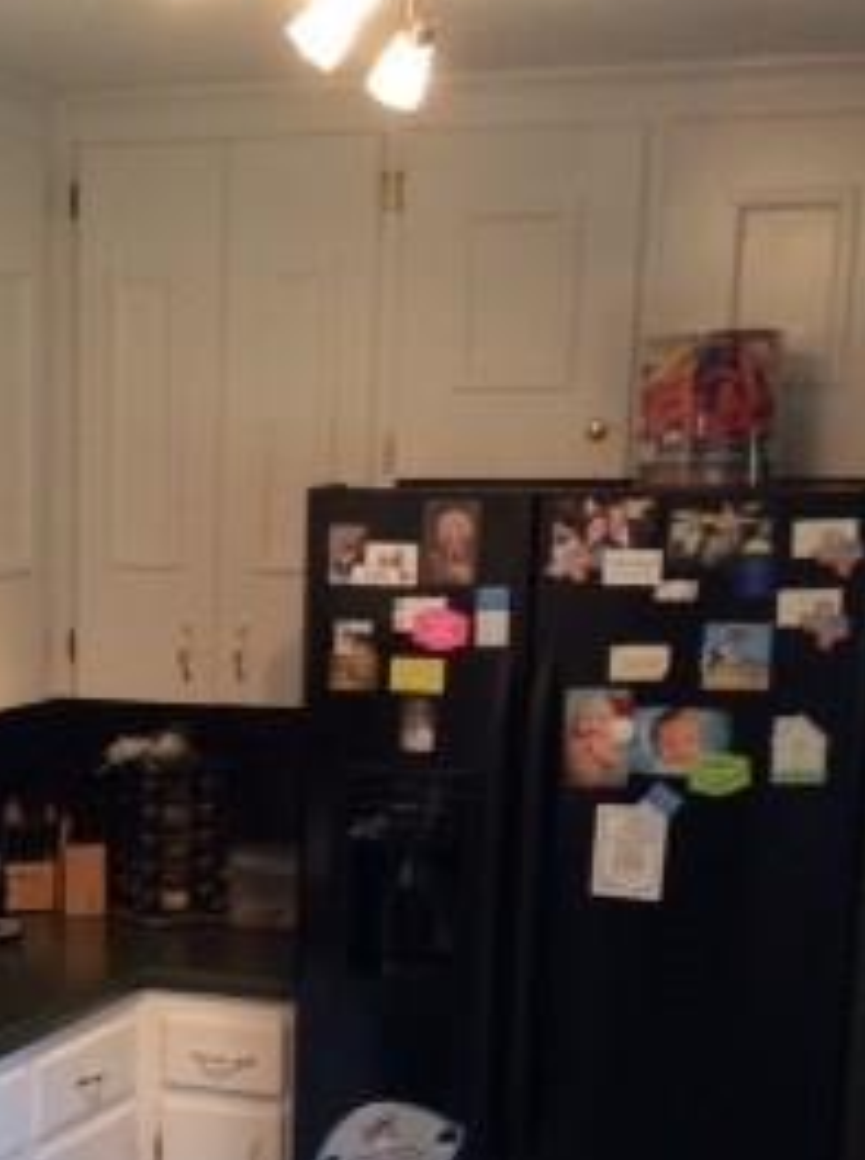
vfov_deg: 23.8
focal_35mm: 80
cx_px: 167
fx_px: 2674
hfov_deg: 18.2
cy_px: 1050
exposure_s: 1/24
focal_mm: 3.3
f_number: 2.4
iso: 80
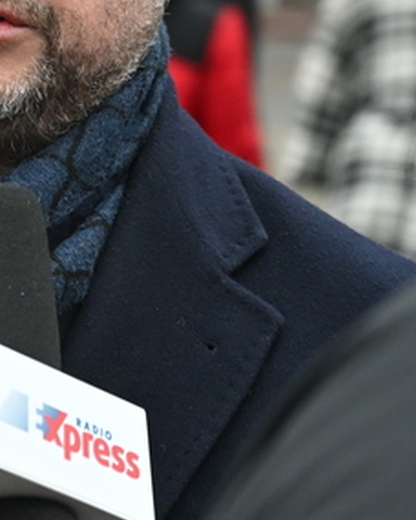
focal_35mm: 221
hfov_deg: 6.9
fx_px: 3401
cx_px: -213
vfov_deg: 8.7
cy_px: 170
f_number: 4
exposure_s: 1/1000
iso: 2000
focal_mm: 56
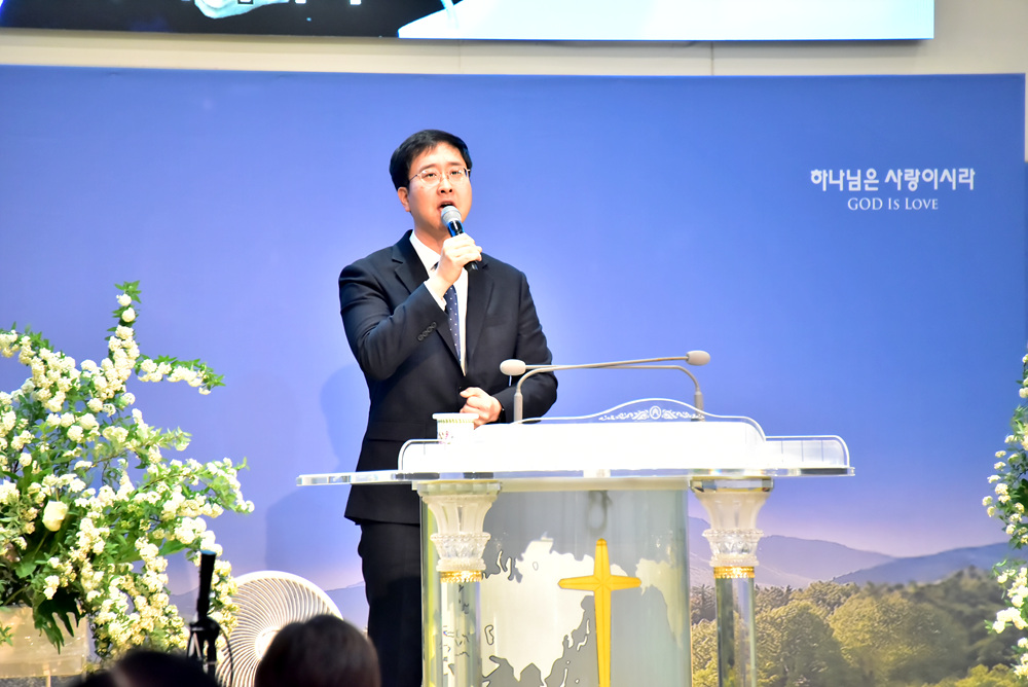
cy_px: 344
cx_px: 514
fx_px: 8571
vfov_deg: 4.6
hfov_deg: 6.9
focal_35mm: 300
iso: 6400
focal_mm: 300
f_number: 5.6
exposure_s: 1/100
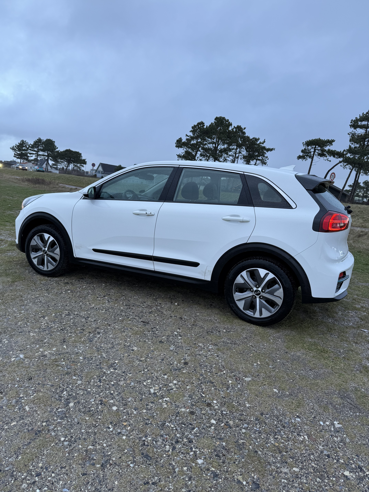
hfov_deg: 56.8
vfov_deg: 71.6
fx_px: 341
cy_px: 246
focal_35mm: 24
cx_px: 184
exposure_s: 1/121
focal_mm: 6.76
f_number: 1.78
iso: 80
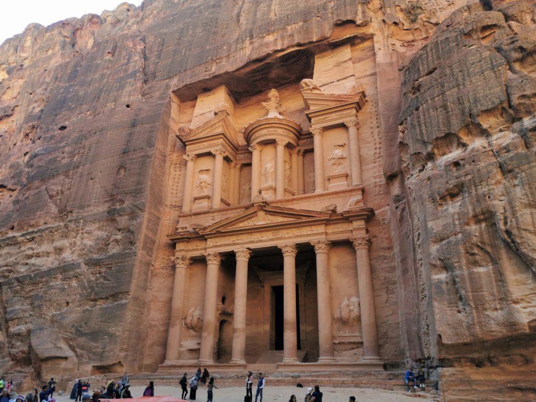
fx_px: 418
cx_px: 268
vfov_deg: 51.4
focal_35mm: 27
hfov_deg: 65.3
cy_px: 201
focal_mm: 5.58
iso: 50
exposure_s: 1/408
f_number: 1.8
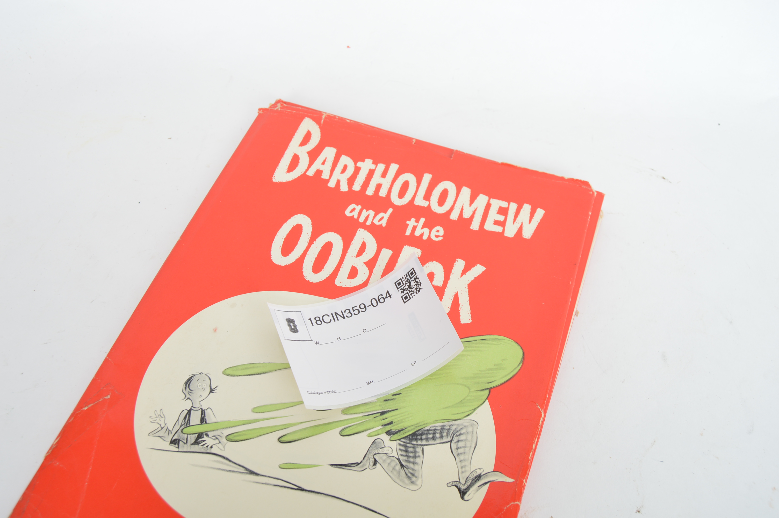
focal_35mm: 33
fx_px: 713
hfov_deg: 57.3
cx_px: 390
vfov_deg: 39.9
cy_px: 259
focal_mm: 22
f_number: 5
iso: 200
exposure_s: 1/160
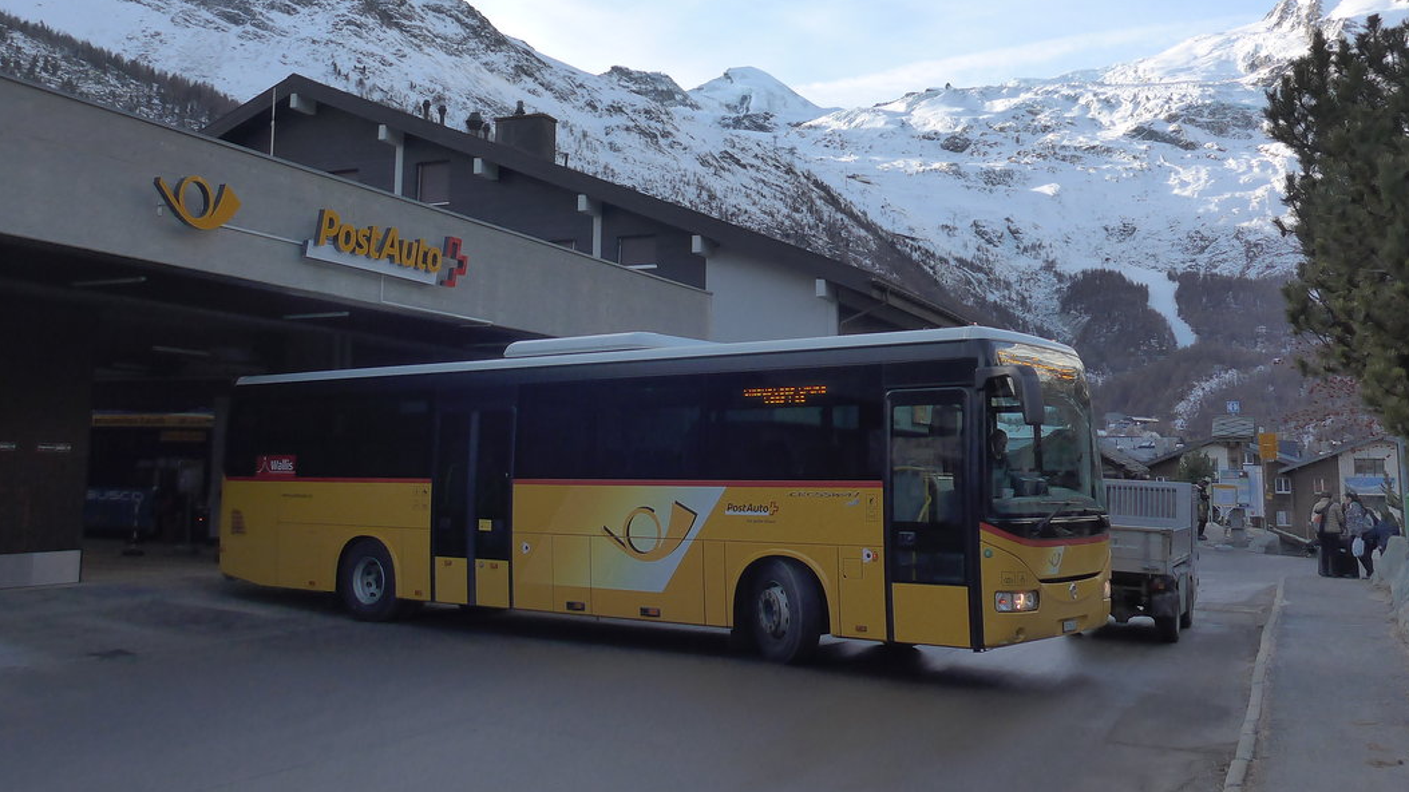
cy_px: 272
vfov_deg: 32.6
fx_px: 1345
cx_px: 645
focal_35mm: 36
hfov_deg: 55.2
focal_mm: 6
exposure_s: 1/640
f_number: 3.2
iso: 160
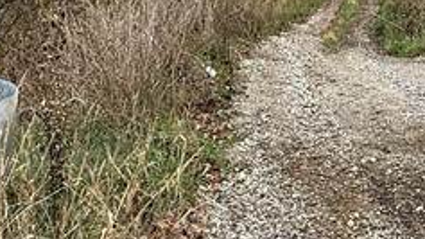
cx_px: 321
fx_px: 743
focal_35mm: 66
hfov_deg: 31.3
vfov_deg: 17.7
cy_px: -7
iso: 64
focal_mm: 2.22
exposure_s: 1/405
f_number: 2.2
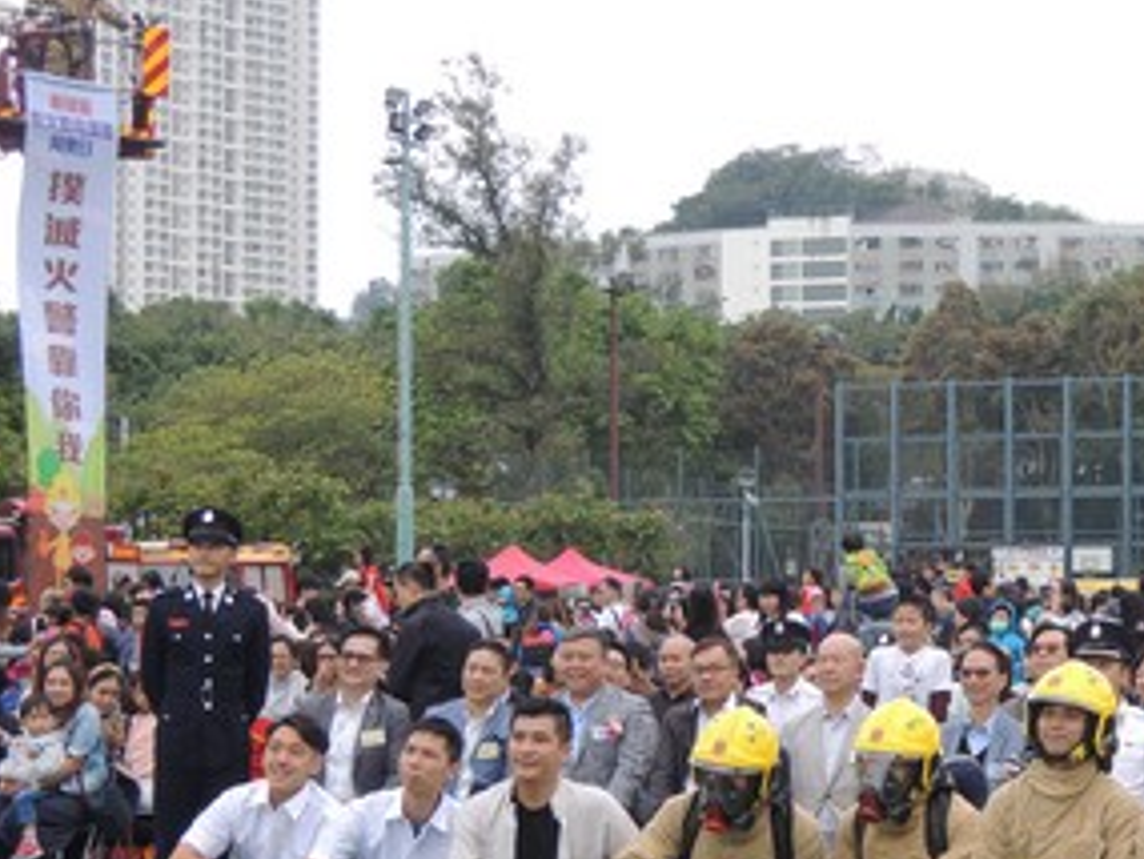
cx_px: 923
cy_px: 612
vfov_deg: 18.6
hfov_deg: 24.3
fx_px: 2612
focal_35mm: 79
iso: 100
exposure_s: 1/100
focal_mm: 8.1
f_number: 3.5
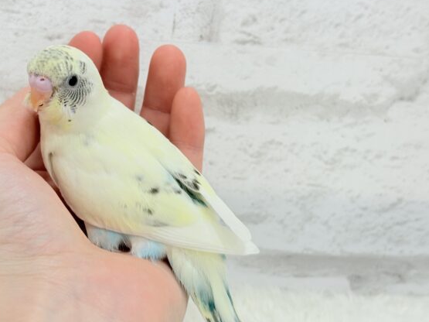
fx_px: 743
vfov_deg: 24.4
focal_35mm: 60
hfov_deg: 32.1
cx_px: 186
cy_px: 174
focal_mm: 5.96
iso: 32
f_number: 1.6
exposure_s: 1/50
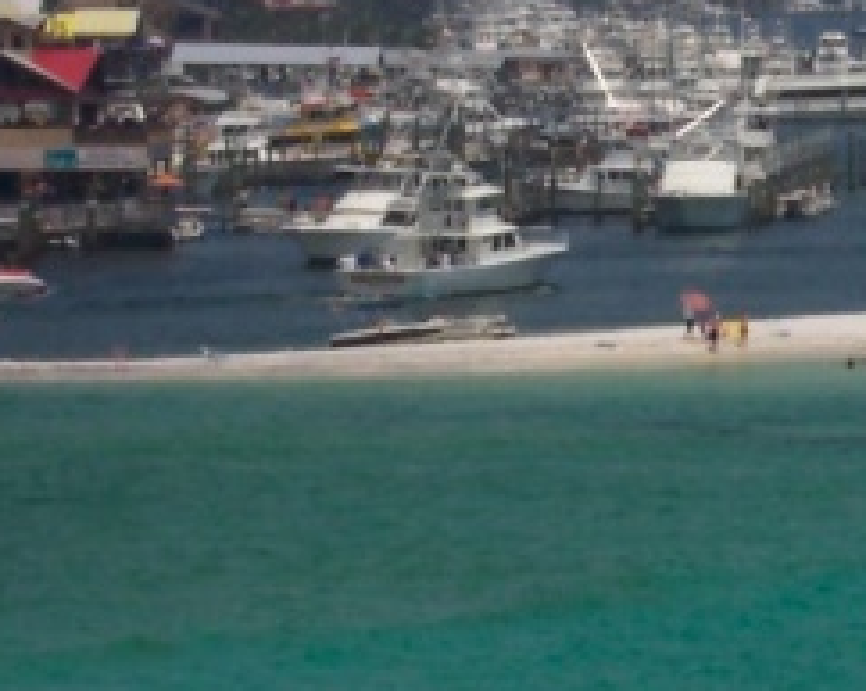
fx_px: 9062
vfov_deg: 4.4
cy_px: -9
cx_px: 1363
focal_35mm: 354
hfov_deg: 5.4
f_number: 8
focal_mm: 24
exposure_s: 1/700
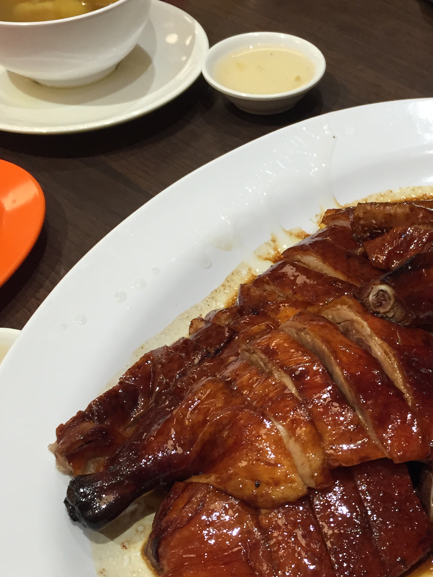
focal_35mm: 49
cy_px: 337
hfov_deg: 29.1
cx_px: 336
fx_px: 817
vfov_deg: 38.8
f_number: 2.2
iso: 40
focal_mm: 4.15
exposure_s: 1/30
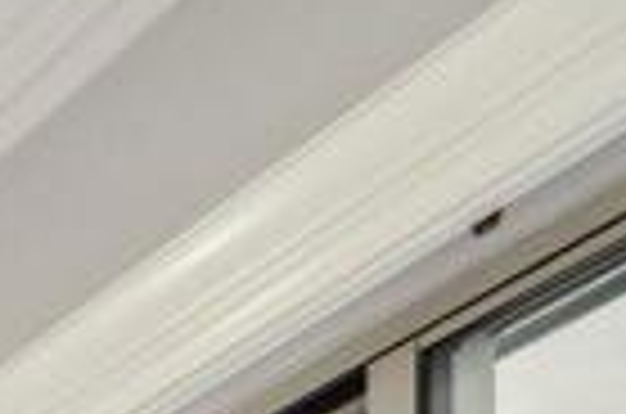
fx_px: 2047
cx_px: -1247
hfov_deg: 11.1
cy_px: 1332
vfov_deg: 8.9
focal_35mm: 118
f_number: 8
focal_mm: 16
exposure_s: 1/25
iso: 400
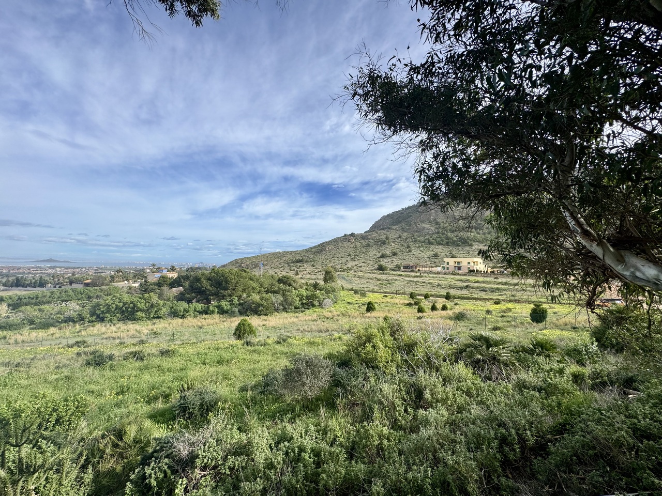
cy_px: 248
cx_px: 331
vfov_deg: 85.7
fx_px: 268
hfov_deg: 102.1
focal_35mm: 14
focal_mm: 2.22
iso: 50
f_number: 2.2
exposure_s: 1/2146
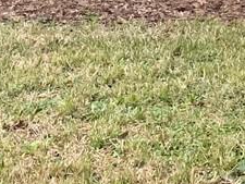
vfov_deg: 6.9
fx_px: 1459
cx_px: 230
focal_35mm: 206
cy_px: -238
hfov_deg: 9.5
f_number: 1.8
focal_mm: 3
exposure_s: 1/122
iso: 16
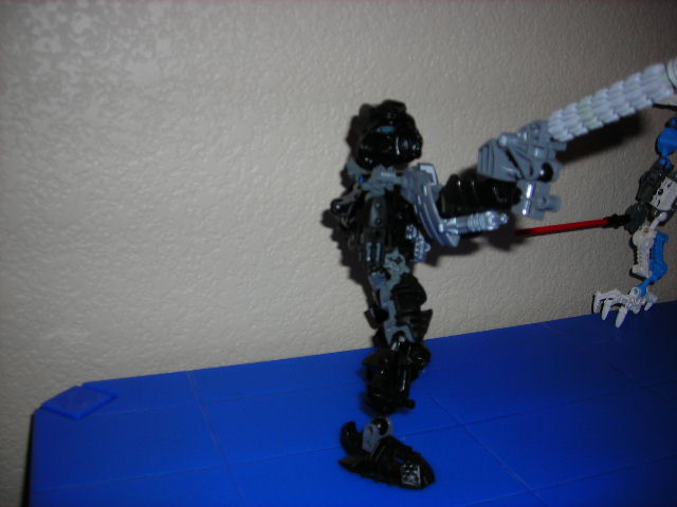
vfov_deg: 37.7
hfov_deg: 49.0
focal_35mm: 38
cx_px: 338
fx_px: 743
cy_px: 254
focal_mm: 6.3
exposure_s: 1/60.1
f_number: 3.2
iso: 50
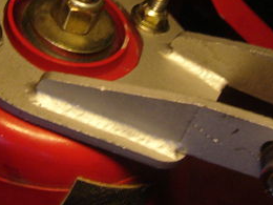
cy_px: 29
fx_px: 678
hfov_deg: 22.6
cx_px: 74
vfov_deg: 17.0
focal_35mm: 86
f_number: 2.8
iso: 200
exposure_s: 1/8
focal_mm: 5.8
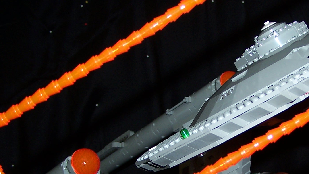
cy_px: 131
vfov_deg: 15.6
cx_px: 236
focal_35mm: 77
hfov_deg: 27.1
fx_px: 631
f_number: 2.8
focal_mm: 6.3
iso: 80
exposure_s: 1/60
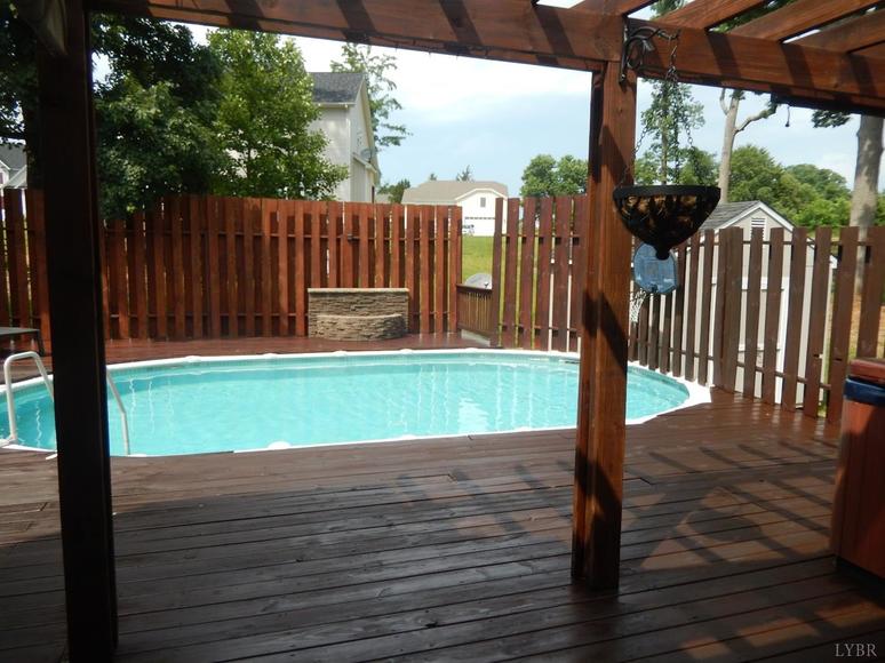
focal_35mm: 25
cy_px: 332
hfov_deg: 69.4
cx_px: 442
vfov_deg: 54.9
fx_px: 639
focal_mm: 4.5
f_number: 3.4
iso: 125
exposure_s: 1/800
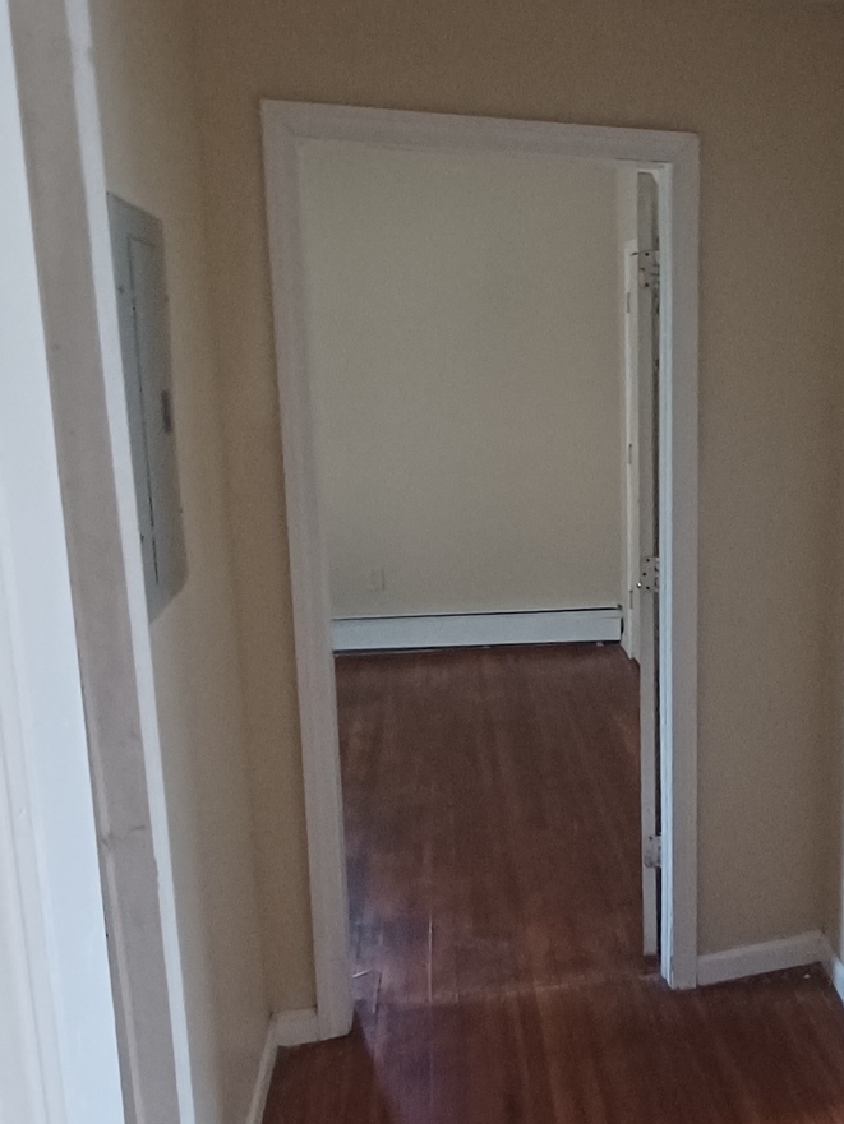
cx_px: 818
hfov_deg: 37.8
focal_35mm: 34
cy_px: 606
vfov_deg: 53.9
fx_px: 1105
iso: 160
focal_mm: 1.42
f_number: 2.2
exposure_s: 1/30
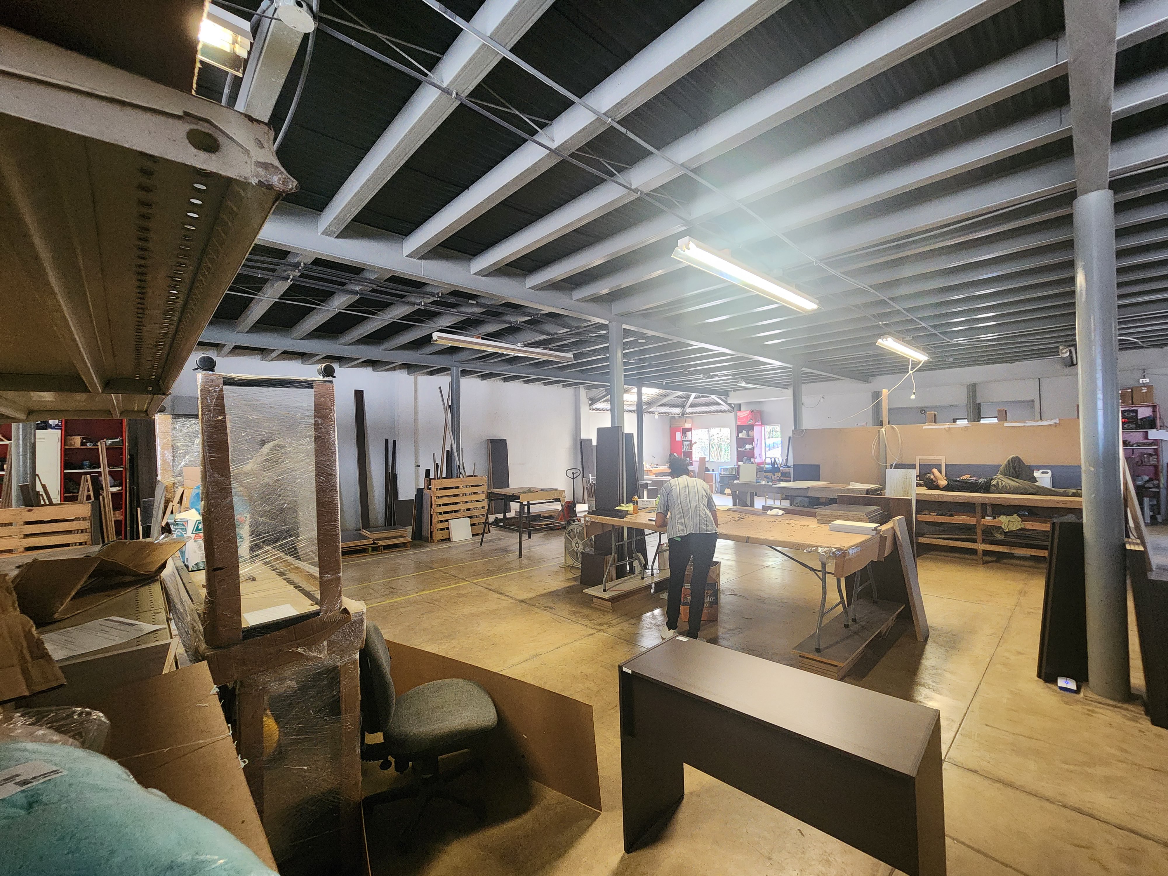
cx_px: 584
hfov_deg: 106.2
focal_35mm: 13
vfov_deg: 89.9
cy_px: 438
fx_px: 439
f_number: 2.2
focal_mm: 2.2
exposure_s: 1/40
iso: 400
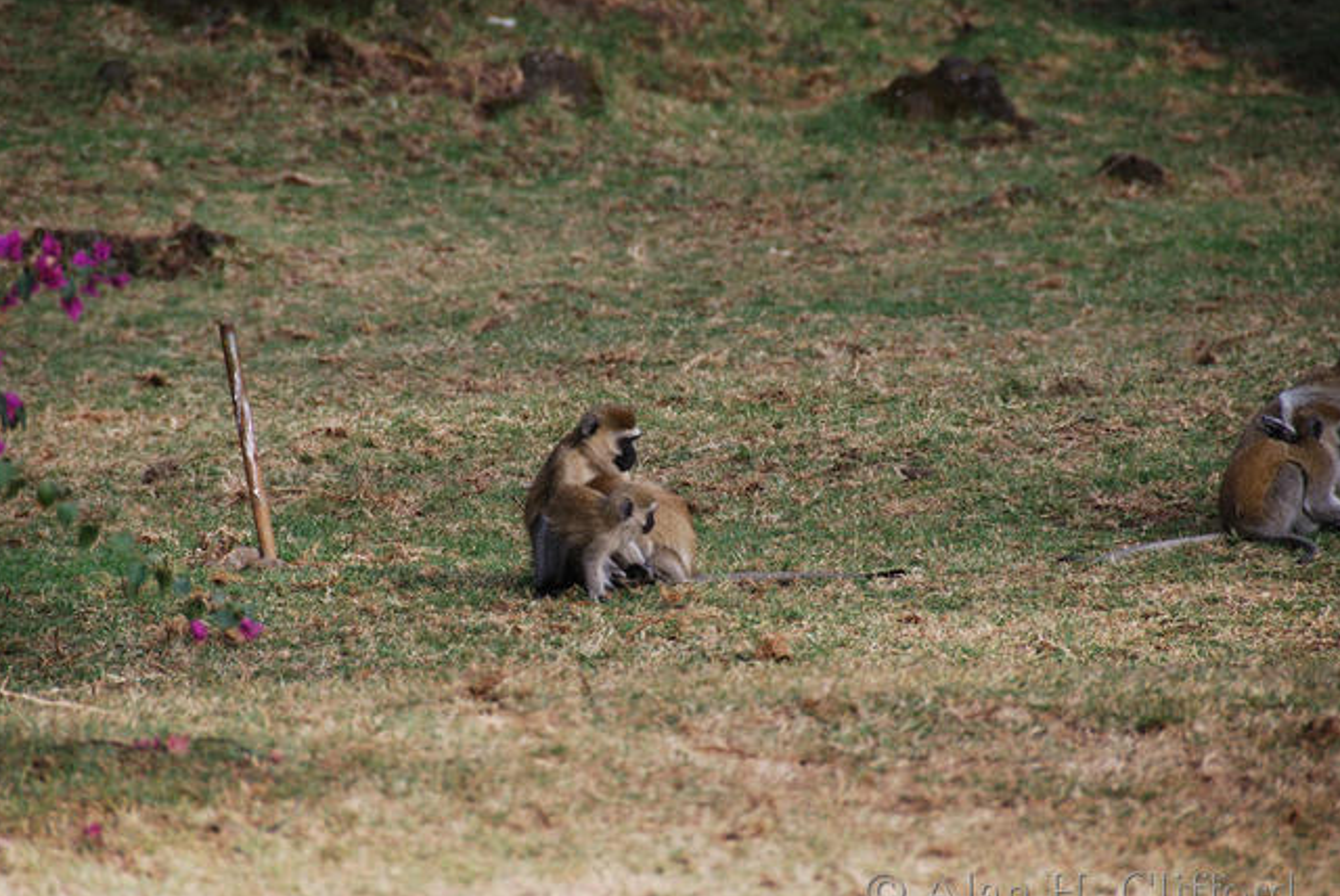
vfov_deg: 4.2
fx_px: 12220
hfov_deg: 6.3
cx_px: 622
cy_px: 452
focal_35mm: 328
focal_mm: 200
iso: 160
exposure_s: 1/100
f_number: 5.6
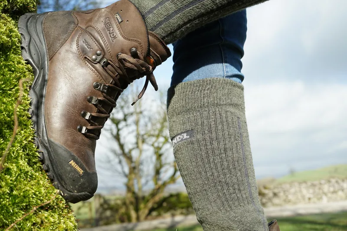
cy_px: 116
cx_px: 174
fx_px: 424
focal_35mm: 44
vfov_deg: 30.5
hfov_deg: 44.5
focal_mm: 44
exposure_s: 1/160
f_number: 7.1
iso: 100
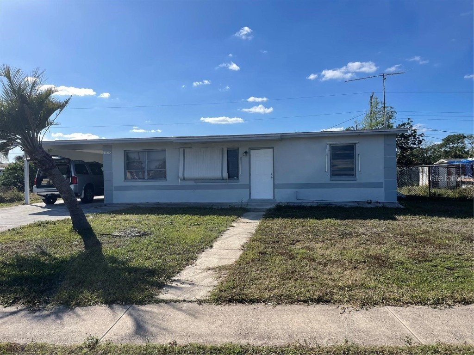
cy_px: 178
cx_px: 237
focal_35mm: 26
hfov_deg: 67.3
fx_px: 356
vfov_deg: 53.1
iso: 32
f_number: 1.6
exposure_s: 1/4717
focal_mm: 5.1
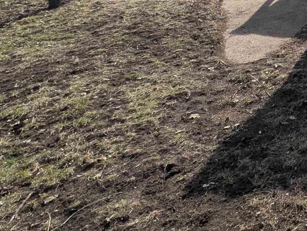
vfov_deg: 24.6
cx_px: 470
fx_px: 364
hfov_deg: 28.1
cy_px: -138
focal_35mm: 41
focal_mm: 2.23
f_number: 1.95
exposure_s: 1/6369
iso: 36
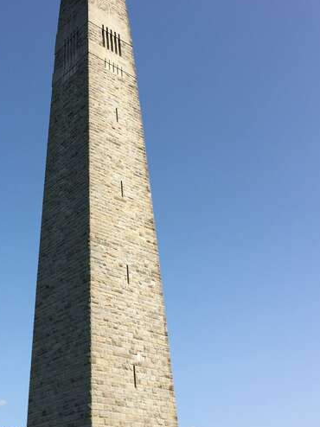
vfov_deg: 40.5
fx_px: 580
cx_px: 94
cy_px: 212
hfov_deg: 30.5
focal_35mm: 47
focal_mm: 4.15
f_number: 2.2
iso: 32
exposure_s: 1/1980
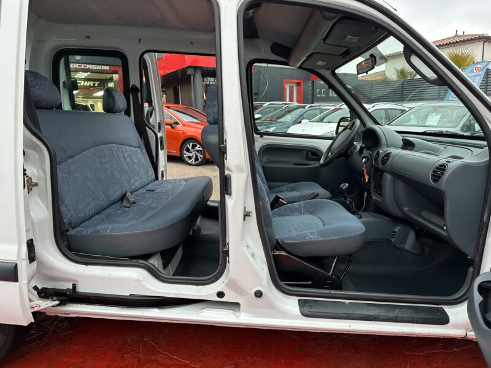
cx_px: 246
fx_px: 340
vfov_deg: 56.8
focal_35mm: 24
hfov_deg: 71.6
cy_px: 184
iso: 160
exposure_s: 1/100
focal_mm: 6.86
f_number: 1.78
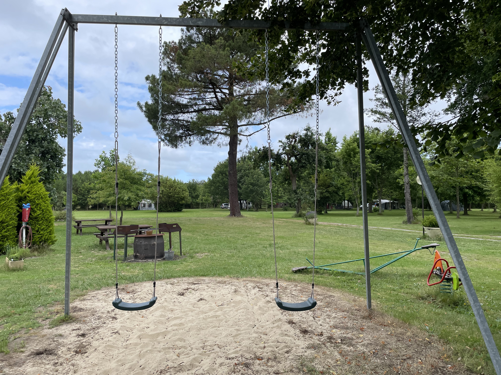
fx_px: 376
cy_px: 188
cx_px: 250
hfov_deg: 67.3
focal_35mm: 26
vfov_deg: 53.1
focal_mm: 4.2
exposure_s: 1/1304
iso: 32
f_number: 1.6
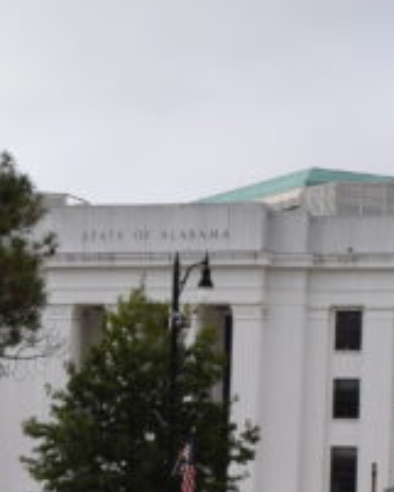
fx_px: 2505
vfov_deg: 11.2
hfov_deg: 9.0
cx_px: 39
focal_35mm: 172
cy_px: 356
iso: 100
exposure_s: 1/200
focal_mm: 24
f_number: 13
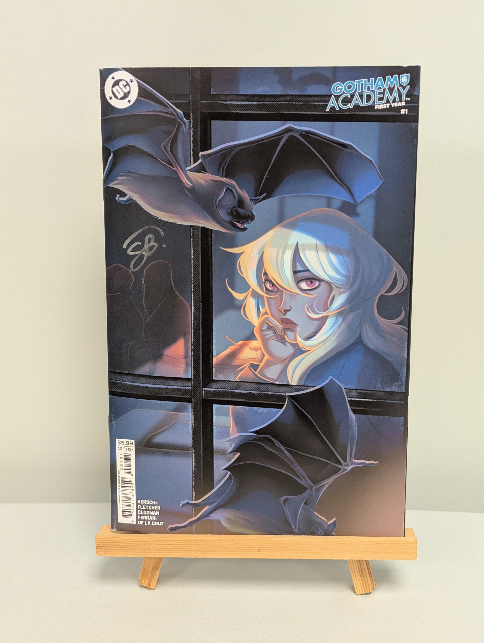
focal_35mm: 48
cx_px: 242
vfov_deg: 39.6
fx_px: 892
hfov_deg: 30.3
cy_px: 322
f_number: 1.85
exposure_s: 1/120
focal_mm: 6.81
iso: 319
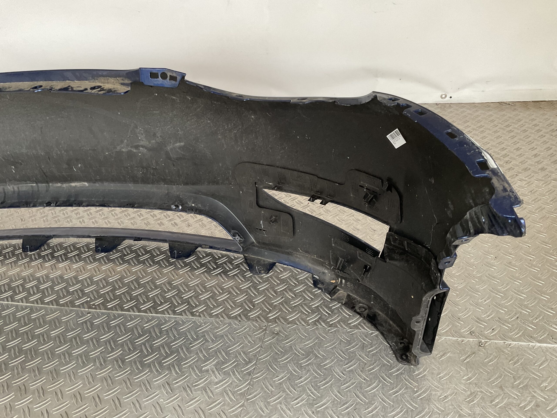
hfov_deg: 61.7
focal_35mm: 29
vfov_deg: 48.2
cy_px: 209
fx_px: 467
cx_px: 278
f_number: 1.8
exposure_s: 1/50
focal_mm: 3
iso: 80
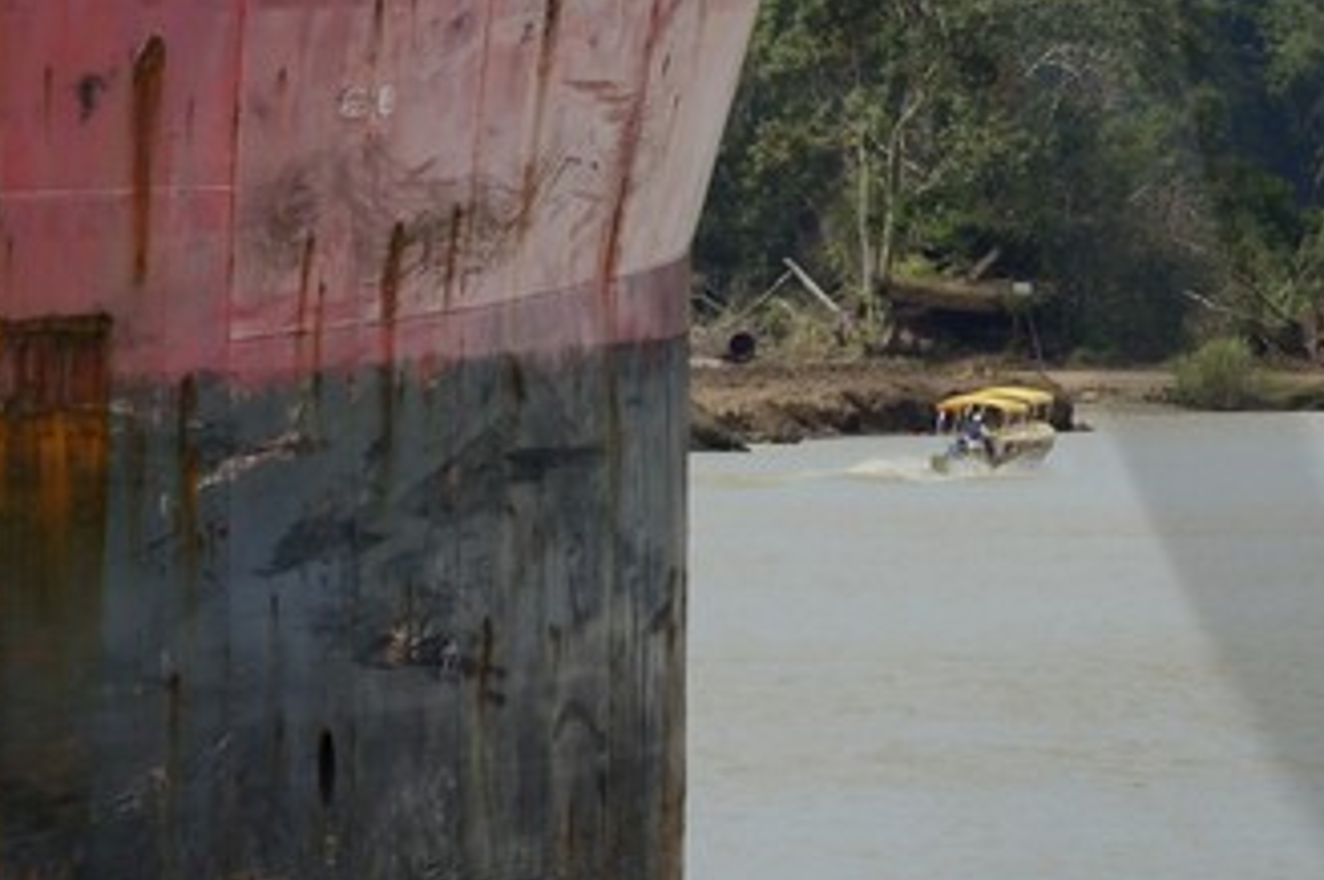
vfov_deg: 1.6
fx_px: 31376
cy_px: -161
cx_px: 2652
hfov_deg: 2.4
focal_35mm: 854
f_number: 13
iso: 200
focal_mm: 175
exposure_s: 1/250
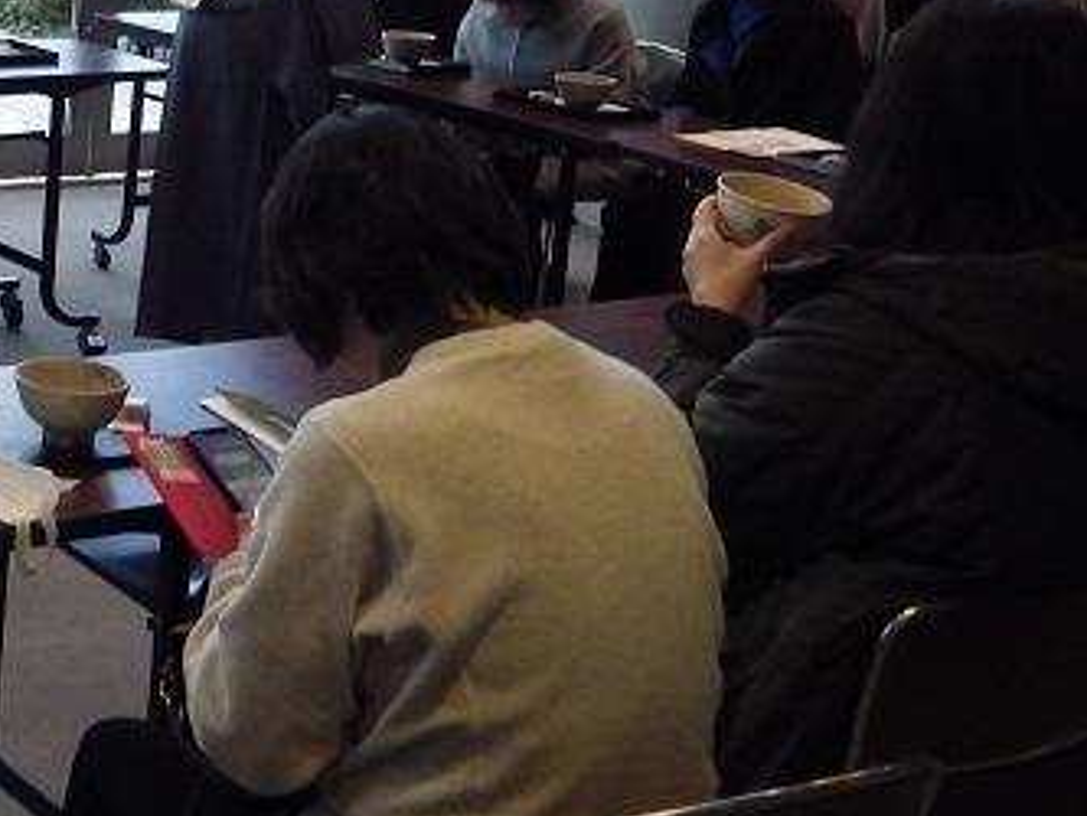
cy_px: 33
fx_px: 2073
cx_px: -251
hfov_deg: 25.9
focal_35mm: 66
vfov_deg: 21.6
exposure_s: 1/45
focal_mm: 4
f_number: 3.1
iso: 200
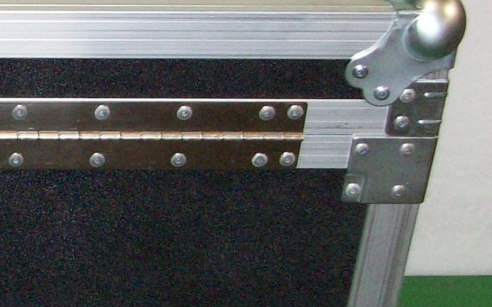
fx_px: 2011
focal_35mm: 150
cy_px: 207
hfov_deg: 13.2
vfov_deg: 8.7
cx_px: -247
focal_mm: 7.1
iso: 160
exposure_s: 1/65.1
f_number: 3.2
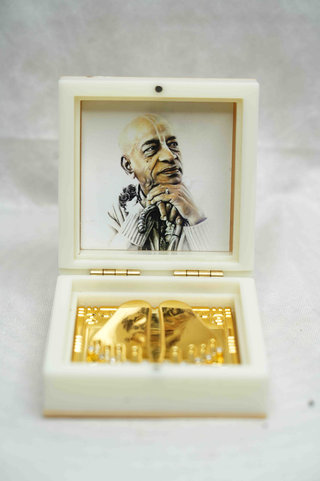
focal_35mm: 93
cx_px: 160
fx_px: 1240
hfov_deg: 14.7
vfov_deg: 21.9
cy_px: 240
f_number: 5.6
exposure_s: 1/60
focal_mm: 93
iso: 250
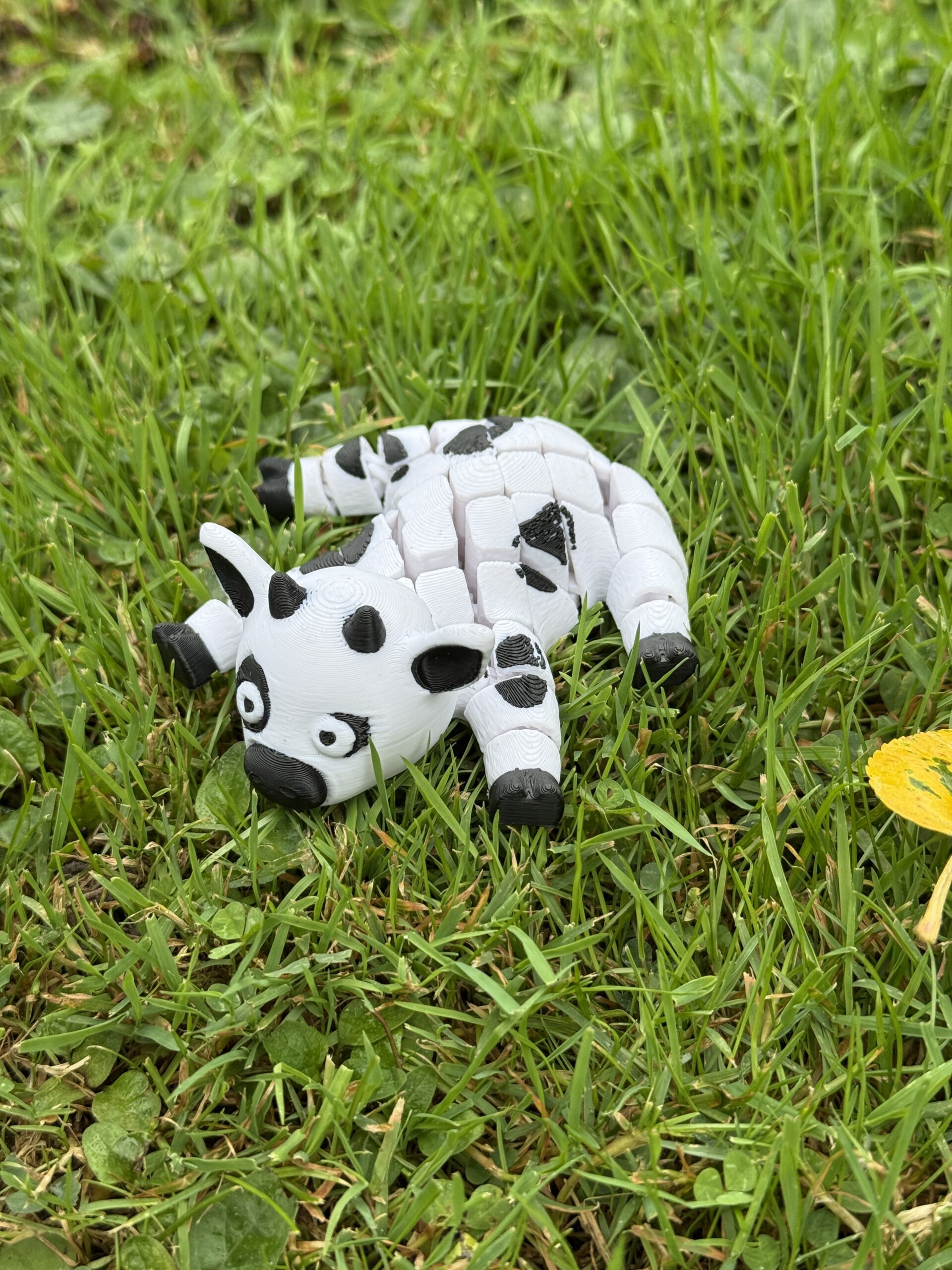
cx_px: 476
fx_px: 1760
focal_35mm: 48
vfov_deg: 39.7
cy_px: 635
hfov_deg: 30.3
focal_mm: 6.76
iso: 64
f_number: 1.78
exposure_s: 1/1070
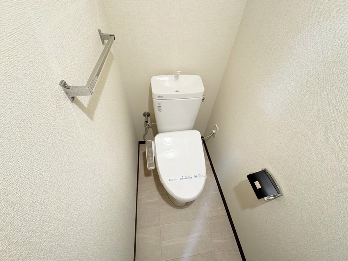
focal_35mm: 14
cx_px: 174
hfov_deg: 102.1
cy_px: 130
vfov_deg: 85.7
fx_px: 141
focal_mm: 2.22
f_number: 2.2
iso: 500
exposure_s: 1/60
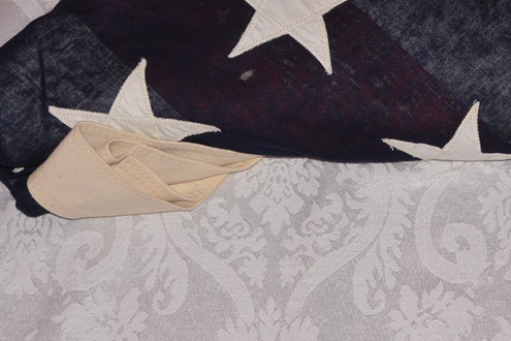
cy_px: 25
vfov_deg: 14.2
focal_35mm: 95
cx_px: 397
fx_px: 1348
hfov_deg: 21.2
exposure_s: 1/60
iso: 200
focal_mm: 17.5
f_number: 5.6
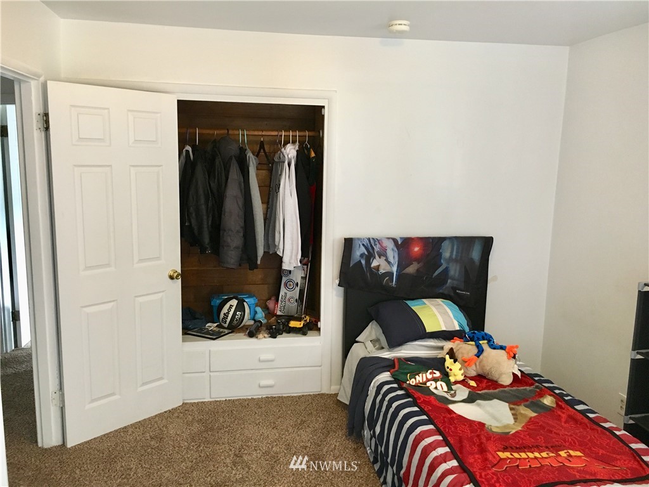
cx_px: 324
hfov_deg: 61.7
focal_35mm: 29
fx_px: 544
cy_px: 244
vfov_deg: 48.2
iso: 200
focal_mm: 4.15
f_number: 2.2
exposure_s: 1/24
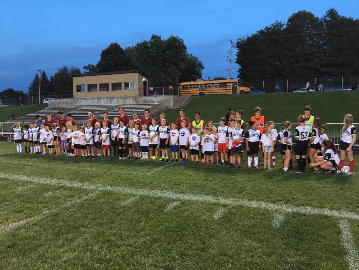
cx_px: 180
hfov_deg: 61.7
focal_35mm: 29
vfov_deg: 48.2
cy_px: 135
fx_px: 301
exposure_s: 1/30
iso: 80
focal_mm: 4.15
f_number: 2.2
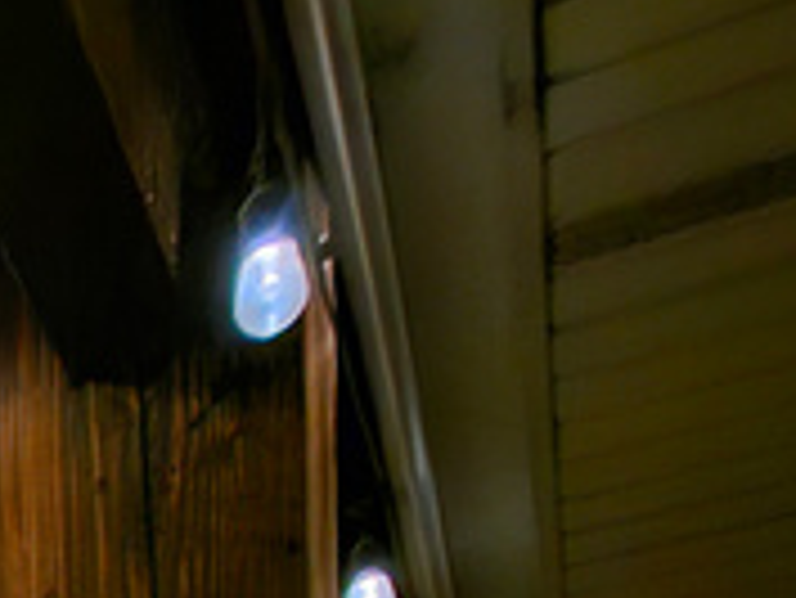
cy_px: 1466
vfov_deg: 13.6
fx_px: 1726
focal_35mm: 75
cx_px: -958
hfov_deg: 16.4
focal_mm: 2.2
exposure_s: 1/8
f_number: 2.2
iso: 1250
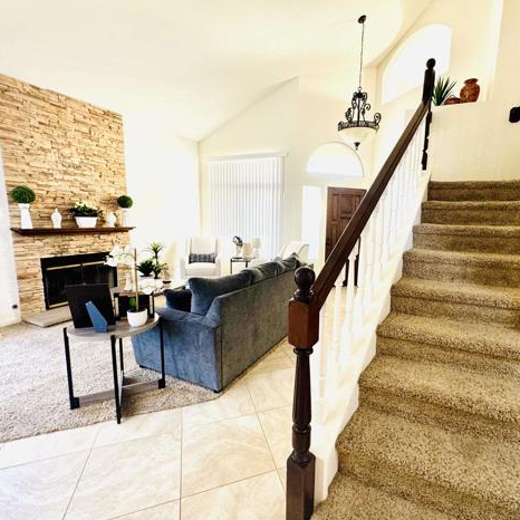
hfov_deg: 83.4
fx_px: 289
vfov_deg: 84.0
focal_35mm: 17
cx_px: 299
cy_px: 262
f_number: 2.2
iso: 160
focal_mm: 2.22
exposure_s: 1/60
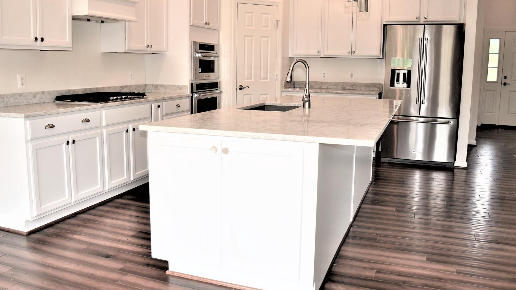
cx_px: 234
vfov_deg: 36.6
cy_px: 119
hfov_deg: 60.9
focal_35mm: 32
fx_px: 438
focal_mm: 18
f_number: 3.5
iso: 200
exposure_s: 1/160
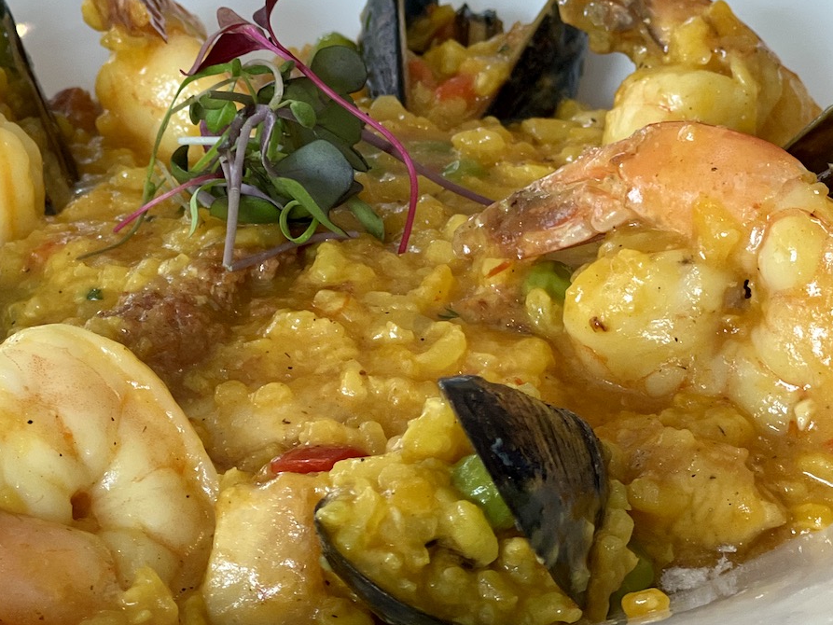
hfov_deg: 14.3
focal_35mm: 138
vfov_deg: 10.7
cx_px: 371
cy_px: 297
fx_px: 3321
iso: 200
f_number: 2.8
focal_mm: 9
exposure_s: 1/120
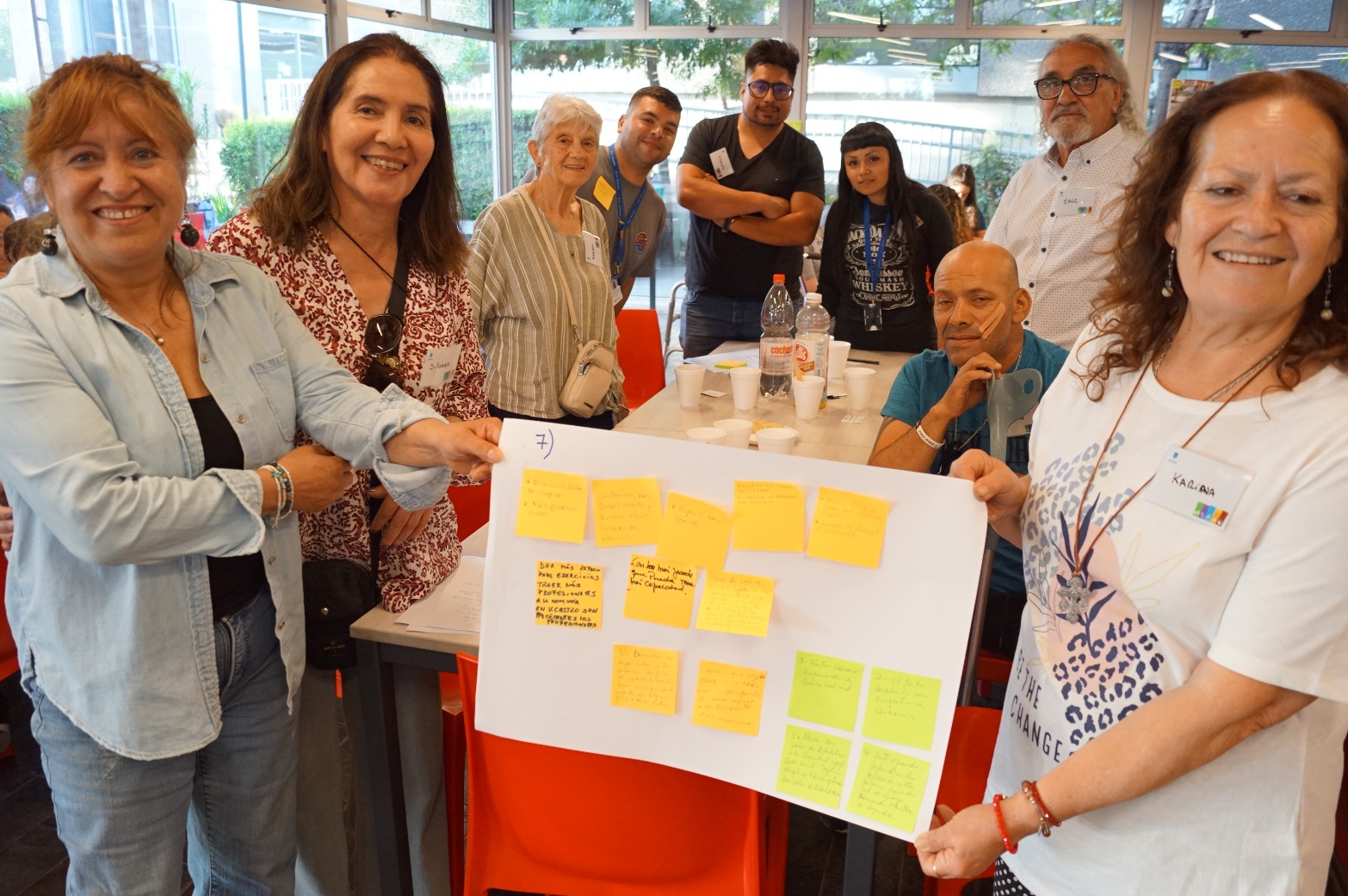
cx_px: 671
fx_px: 1047
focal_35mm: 28
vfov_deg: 46.3
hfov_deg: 65.5
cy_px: 452
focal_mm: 18
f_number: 4
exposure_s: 1/160
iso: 1250
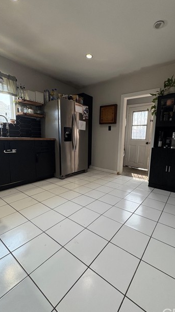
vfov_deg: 99.4
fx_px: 132
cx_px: 100
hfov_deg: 66.7
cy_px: 157
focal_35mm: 16
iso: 320
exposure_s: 1/120
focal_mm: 2.22
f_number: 2.2
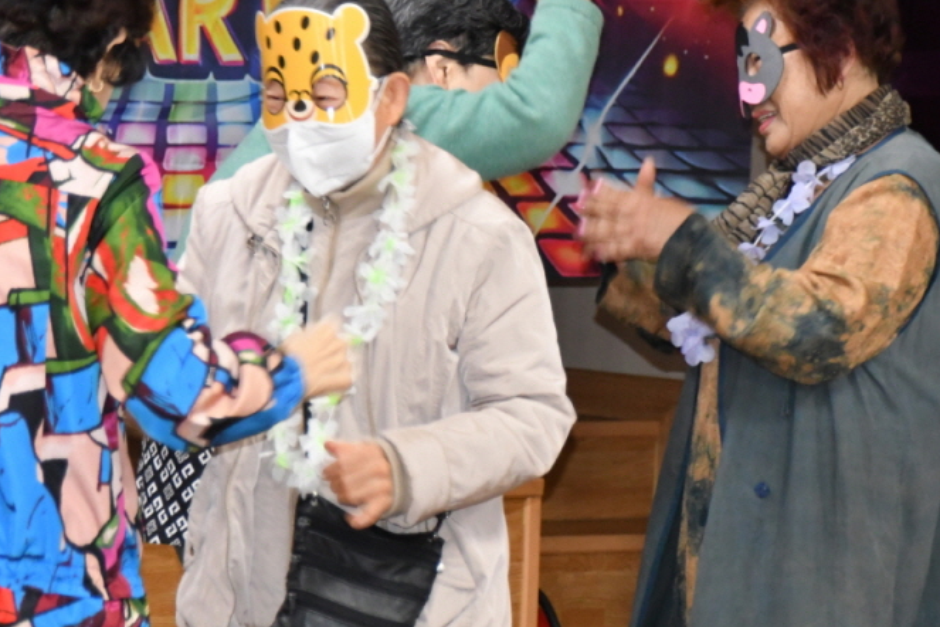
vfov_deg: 4.8
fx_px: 7415
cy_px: 135
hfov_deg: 7.3
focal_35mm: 284
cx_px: 386
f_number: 5.6
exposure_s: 1/60
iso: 3200
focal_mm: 105
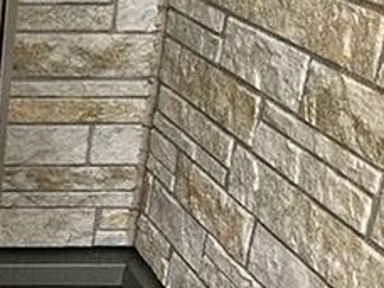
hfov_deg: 20.1
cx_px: -148
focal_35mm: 87
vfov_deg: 16.9
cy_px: 197
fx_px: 965
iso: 40
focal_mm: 3.3
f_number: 2.4
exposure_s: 1/30
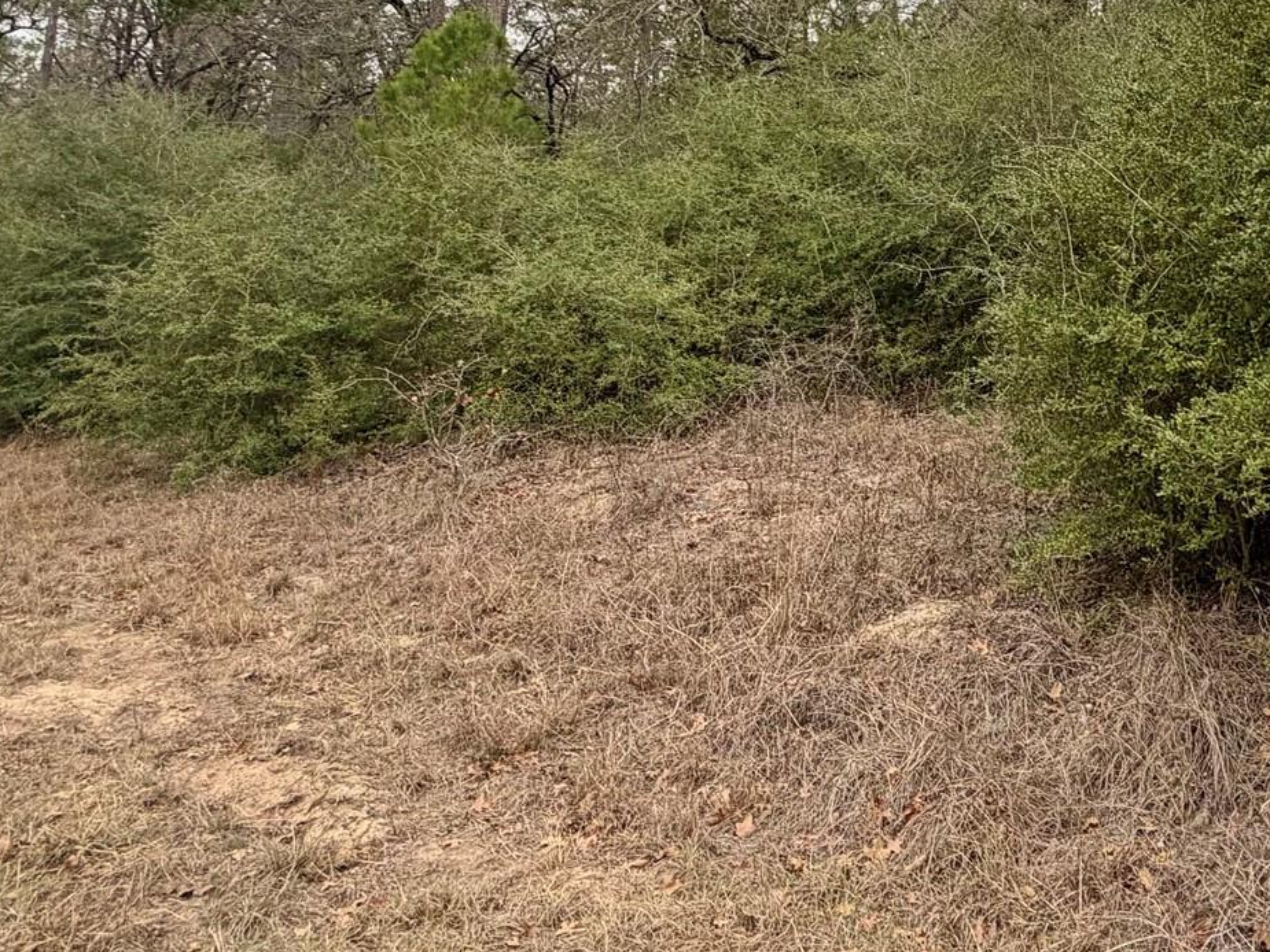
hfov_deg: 54.7
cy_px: 145
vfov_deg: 42.7
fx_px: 1137
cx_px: 1001
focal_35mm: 31
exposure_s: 1/121
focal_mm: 2.22
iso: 80
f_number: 2.2
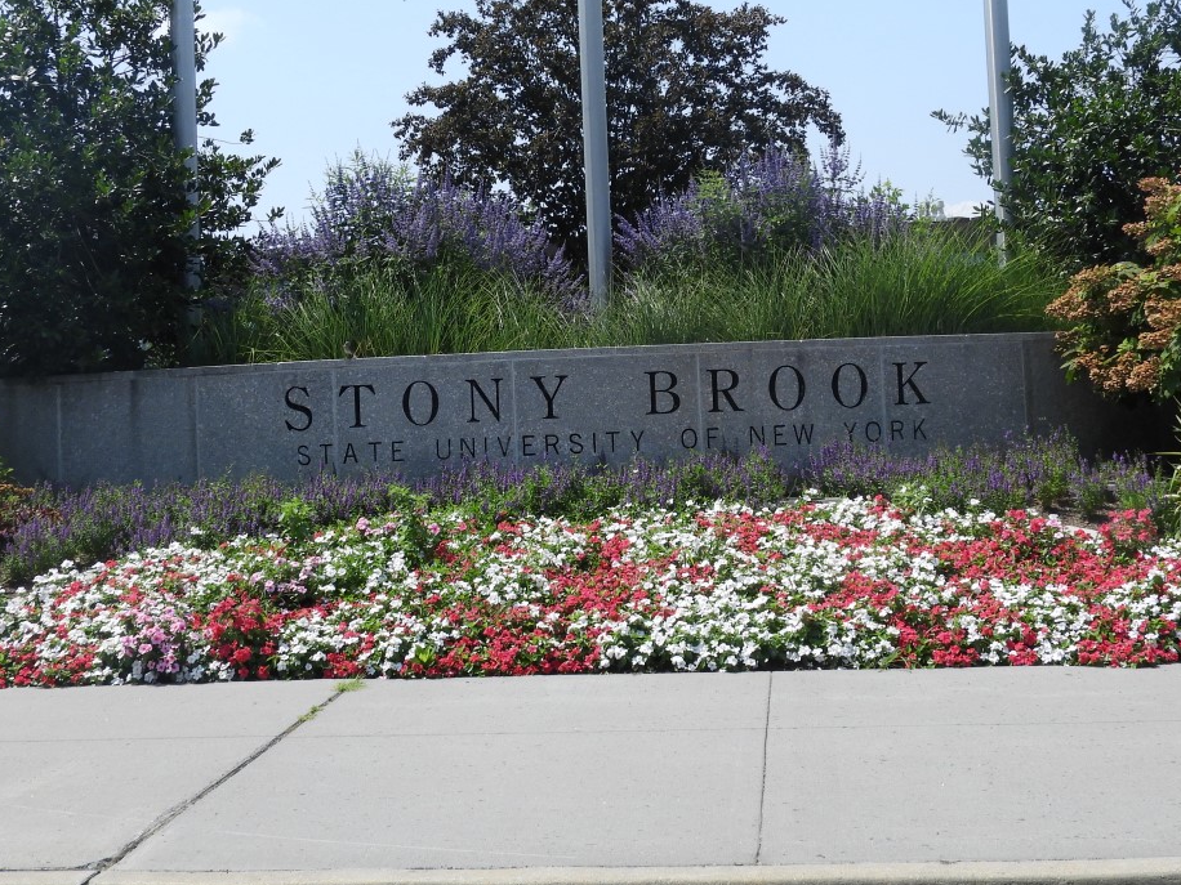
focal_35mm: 55
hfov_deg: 34.9
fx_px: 1876
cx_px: 607
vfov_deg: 26.5
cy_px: 318
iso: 100
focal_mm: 6.3
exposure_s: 1/1000
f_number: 3.8
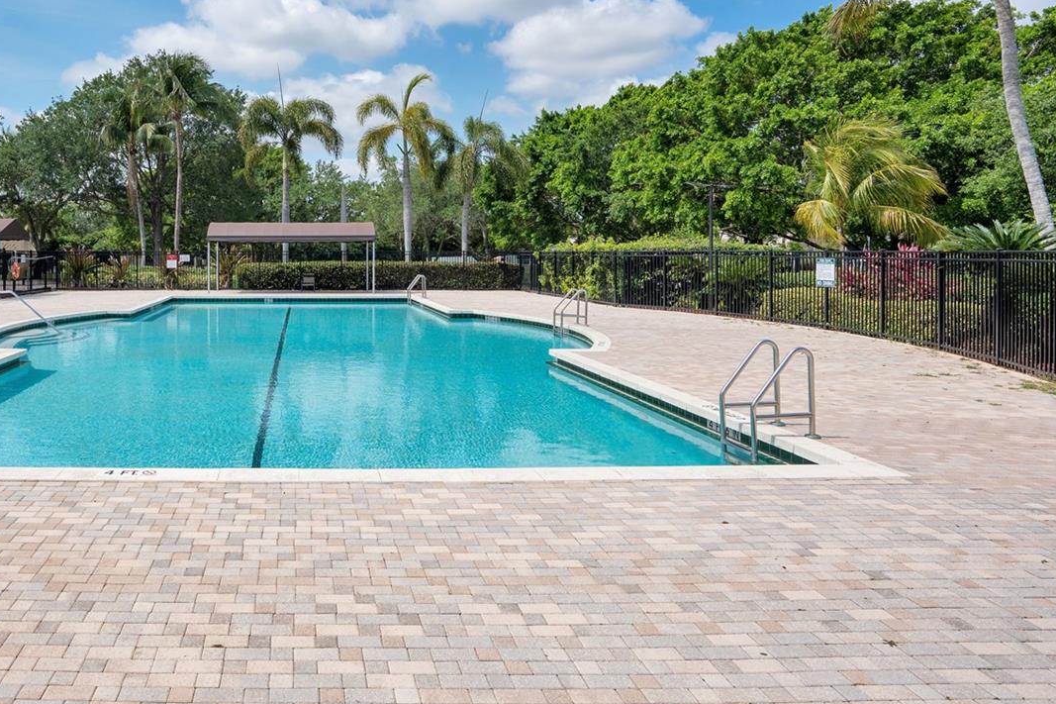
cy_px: 273
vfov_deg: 52.7
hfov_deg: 69.3
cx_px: 273
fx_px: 704
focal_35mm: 24
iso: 100
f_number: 5
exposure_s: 1/1000
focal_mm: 16
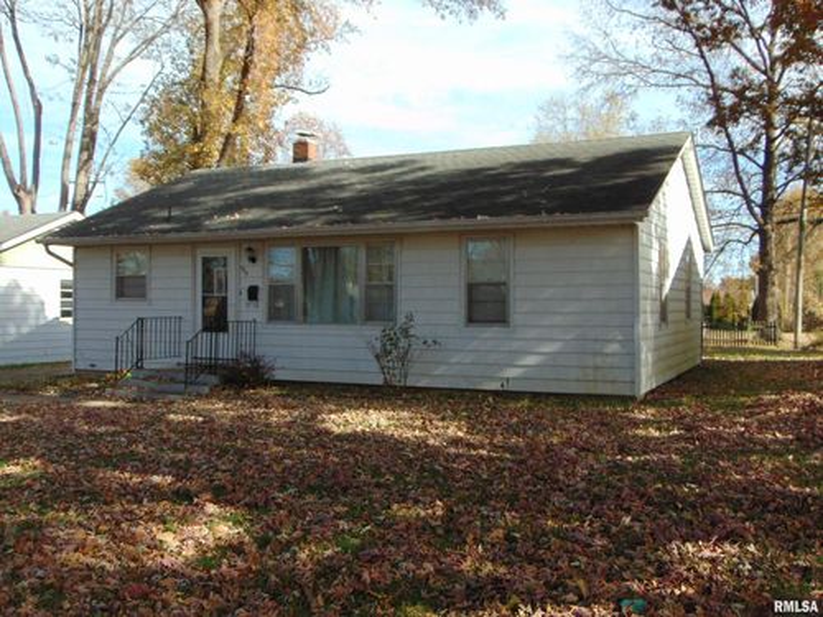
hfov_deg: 52.6
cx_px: 412
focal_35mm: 35
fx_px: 832
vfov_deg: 40.7
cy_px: 308
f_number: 3.2
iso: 100
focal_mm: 6.3
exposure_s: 1/640
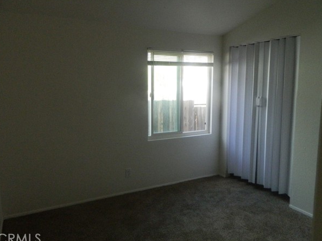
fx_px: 251
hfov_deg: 65.4
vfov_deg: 51.3
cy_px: 116
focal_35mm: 27
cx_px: 159
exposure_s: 1/250
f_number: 3.1
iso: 400
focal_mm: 4.5
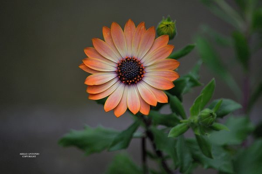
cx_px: 131
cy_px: 87
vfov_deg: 3.0
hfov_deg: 4.6
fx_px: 3270
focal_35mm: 450
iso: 800
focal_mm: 300
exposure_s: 1/125
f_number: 5.6
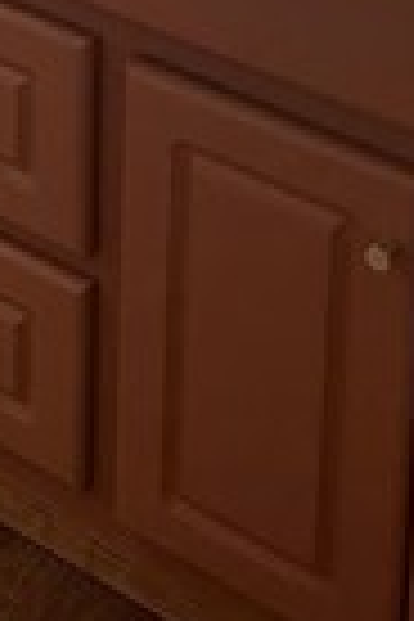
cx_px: -410
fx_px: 2001
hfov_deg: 10.8
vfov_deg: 14.2
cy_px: -698
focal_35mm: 116
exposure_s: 1/120
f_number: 1.78
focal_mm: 6.86
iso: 200
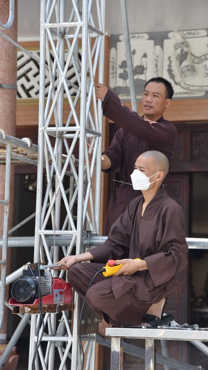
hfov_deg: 10.9
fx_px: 1089
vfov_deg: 19.3
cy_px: 184
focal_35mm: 111
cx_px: 123
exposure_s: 1/125
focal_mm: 105
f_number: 5.6
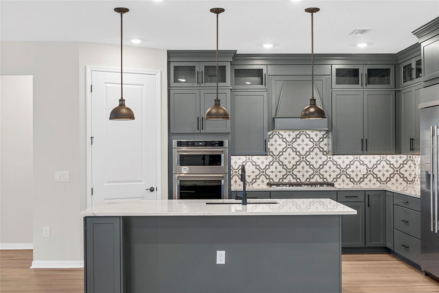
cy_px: 146
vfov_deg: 31.9
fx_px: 512
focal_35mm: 42
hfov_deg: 46.4
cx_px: 220
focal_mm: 28
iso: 80
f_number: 9
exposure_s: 3.2
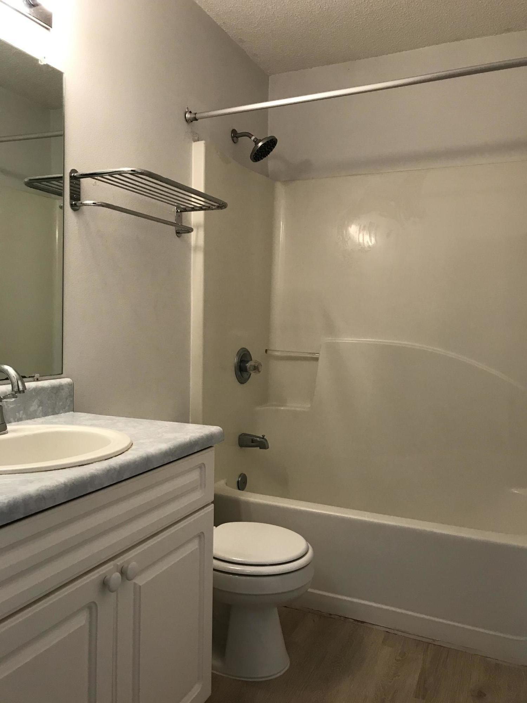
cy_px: 352
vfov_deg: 63.4
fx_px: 568
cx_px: 264
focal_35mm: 28
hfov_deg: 49.7
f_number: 1.8
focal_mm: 3.99
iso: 25
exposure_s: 1/30
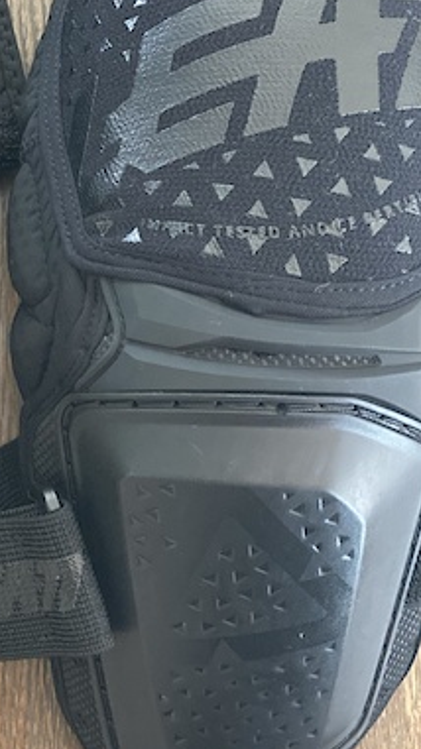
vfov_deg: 32.5
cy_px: 242
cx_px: -71
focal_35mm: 64
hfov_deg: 18.0
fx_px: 1272
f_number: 1.8
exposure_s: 1/30
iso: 500
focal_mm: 3.99
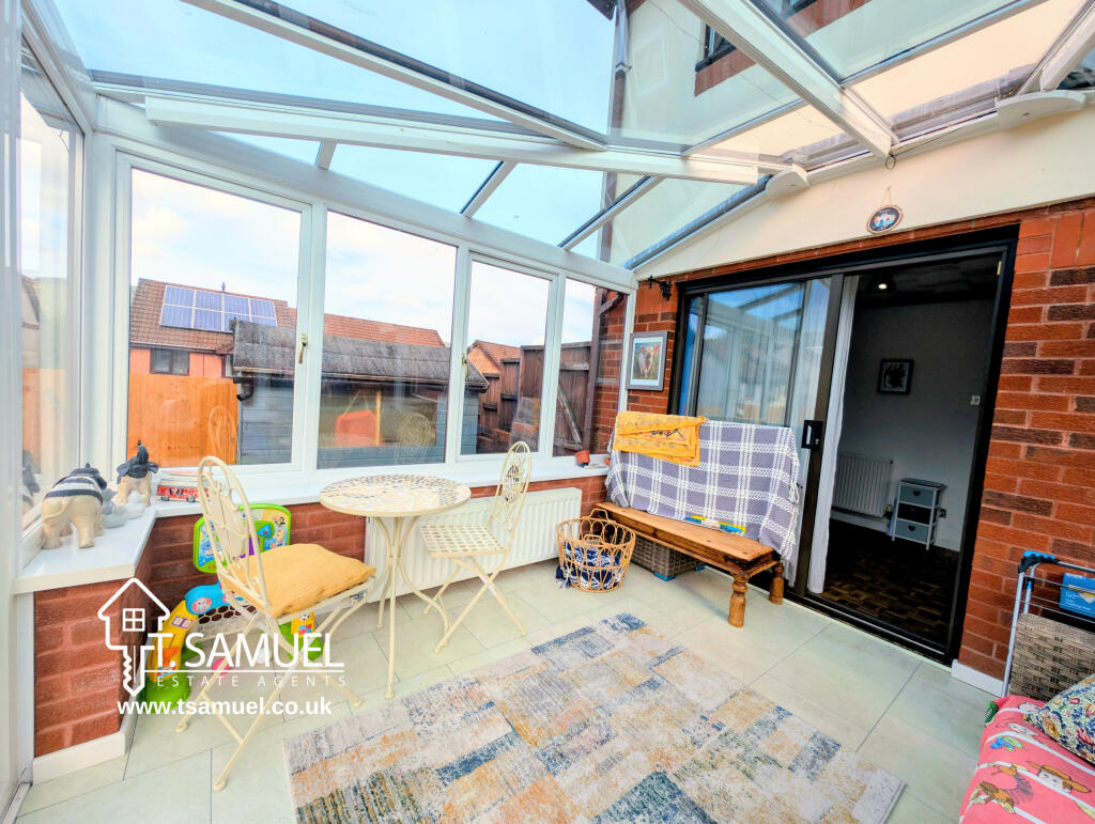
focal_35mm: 12
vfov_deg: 94.6
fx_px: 380
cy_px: 412
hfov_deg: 110.5
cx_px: 548
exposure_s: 1/1233
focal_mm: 2.23
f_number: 1.95
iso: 41
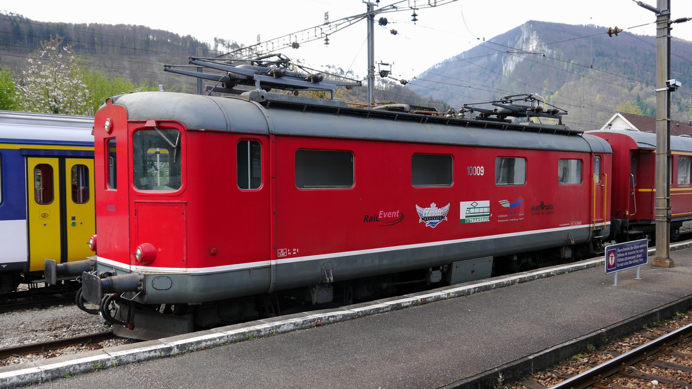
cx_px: 344
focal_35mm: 33
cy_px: 206
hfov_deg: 59.5
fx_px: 606
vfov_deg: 35.6
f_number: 4.5
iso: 160
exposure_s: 1/160
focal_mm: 15
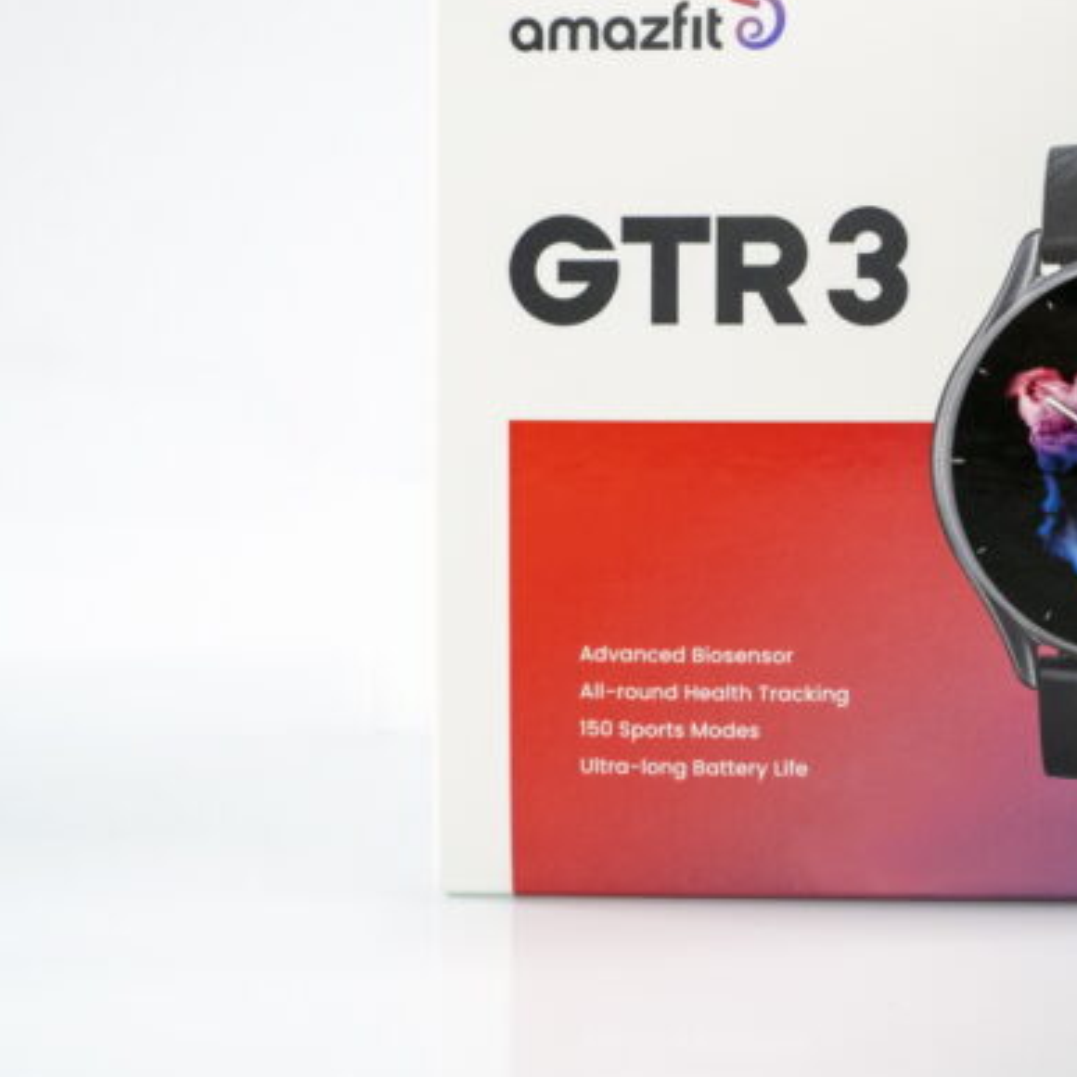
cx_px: 977
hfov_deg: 26.4
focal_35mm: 63
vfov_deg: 27.1
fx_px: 2218
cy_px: 349
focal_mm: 28
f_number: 8
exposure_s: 1/200
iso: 800
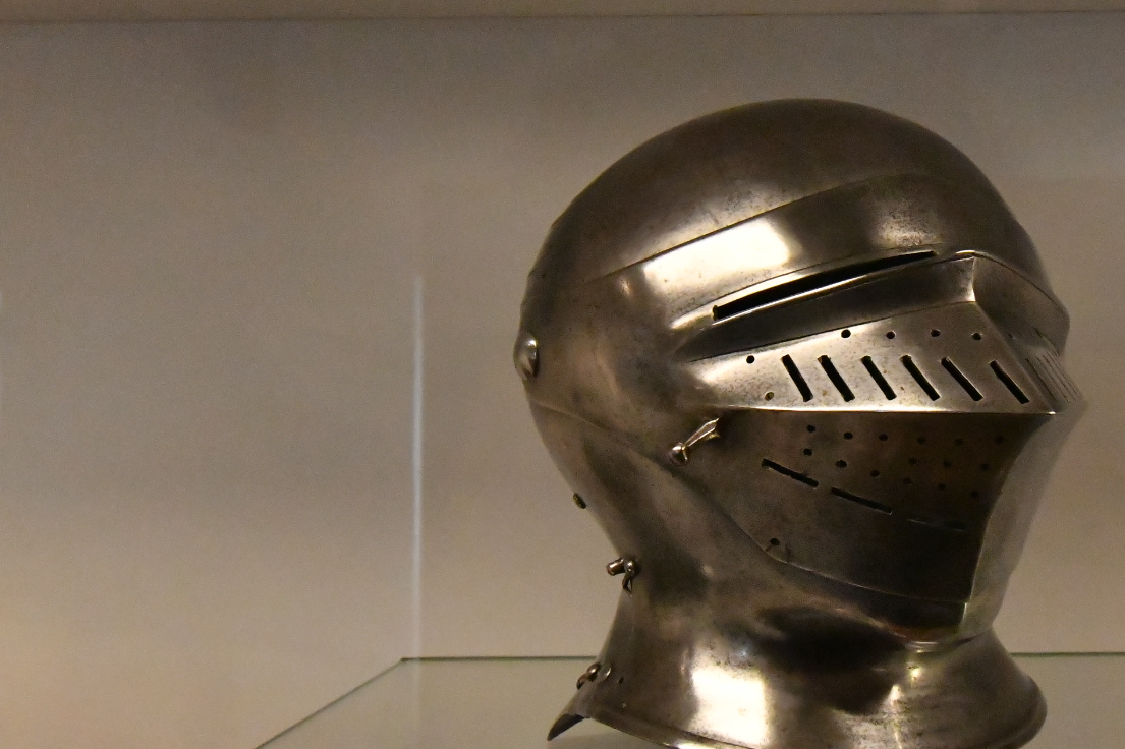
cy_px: 347
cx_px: 824
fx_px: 1375
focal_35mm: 44
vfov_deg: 30.5
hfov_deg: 43.3
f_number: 8
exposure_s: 1/125
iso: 14400
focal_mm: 20
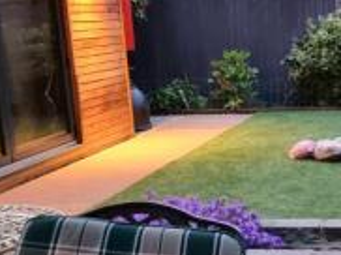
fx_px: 758
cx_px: 289
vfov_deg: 19.0
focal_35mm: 77
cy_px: 168
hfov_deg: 24.8
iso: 800
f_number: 1.8
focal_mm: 6.7
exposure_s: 1/25
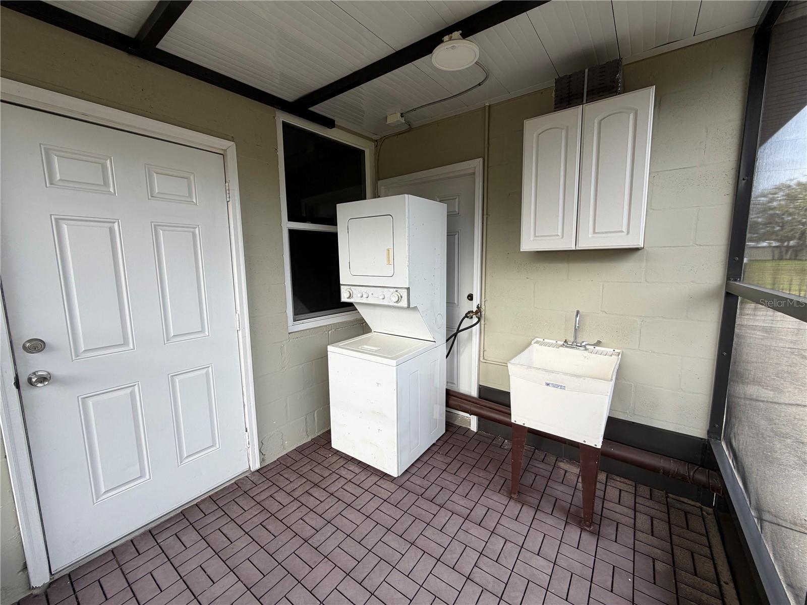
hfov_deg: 102.1
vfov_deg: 85.7
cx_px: 404
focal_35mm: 14
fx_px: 326
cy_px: 302
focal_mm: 2.22
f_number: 2.2
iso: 40
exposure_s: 1/231
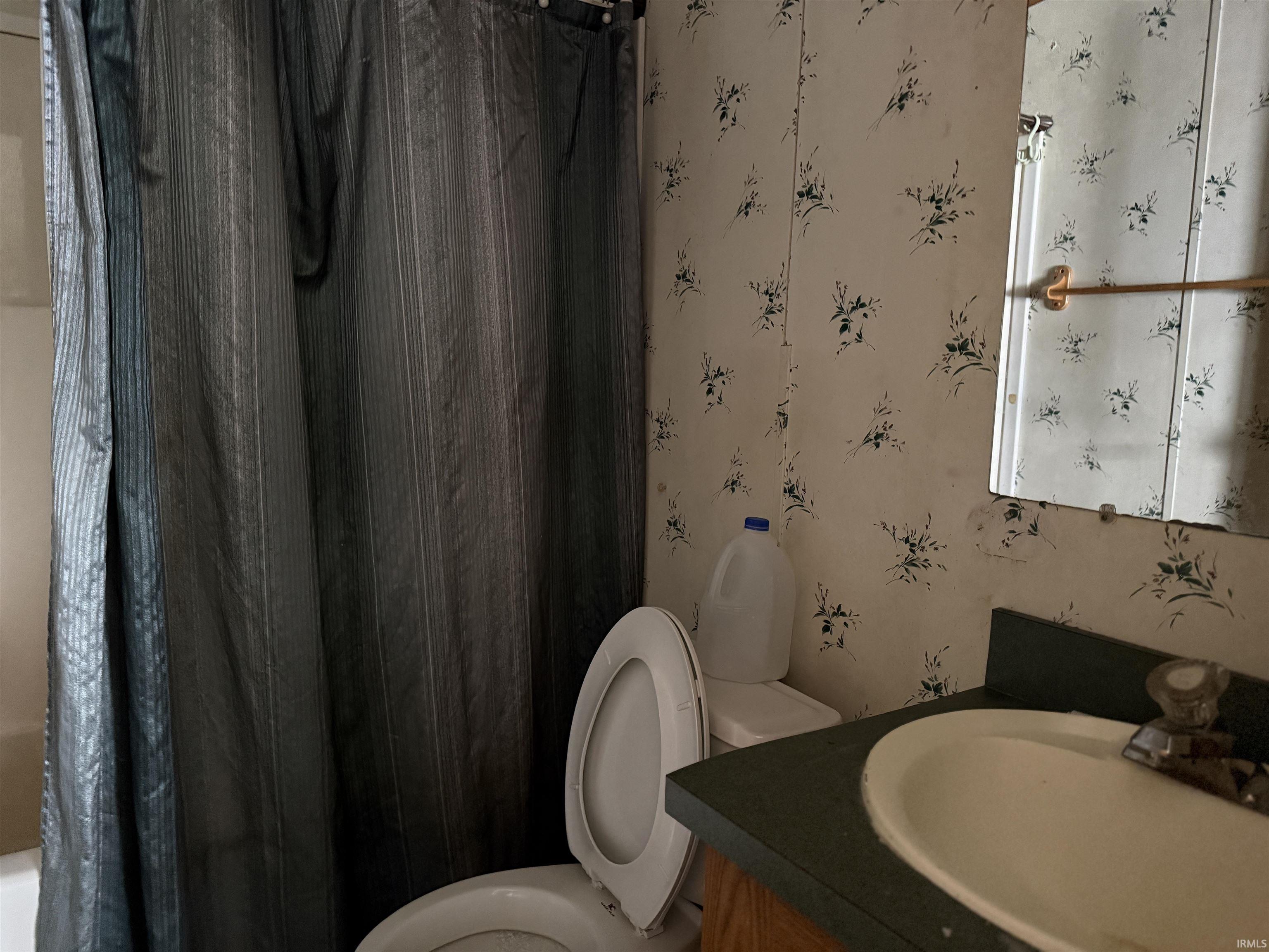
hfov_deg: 71.6
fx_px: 880
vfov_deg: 56.8
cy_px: 476
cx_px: 634
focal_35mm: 24
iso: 1250
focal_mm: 6.76
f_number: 1.78
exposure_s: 1/30
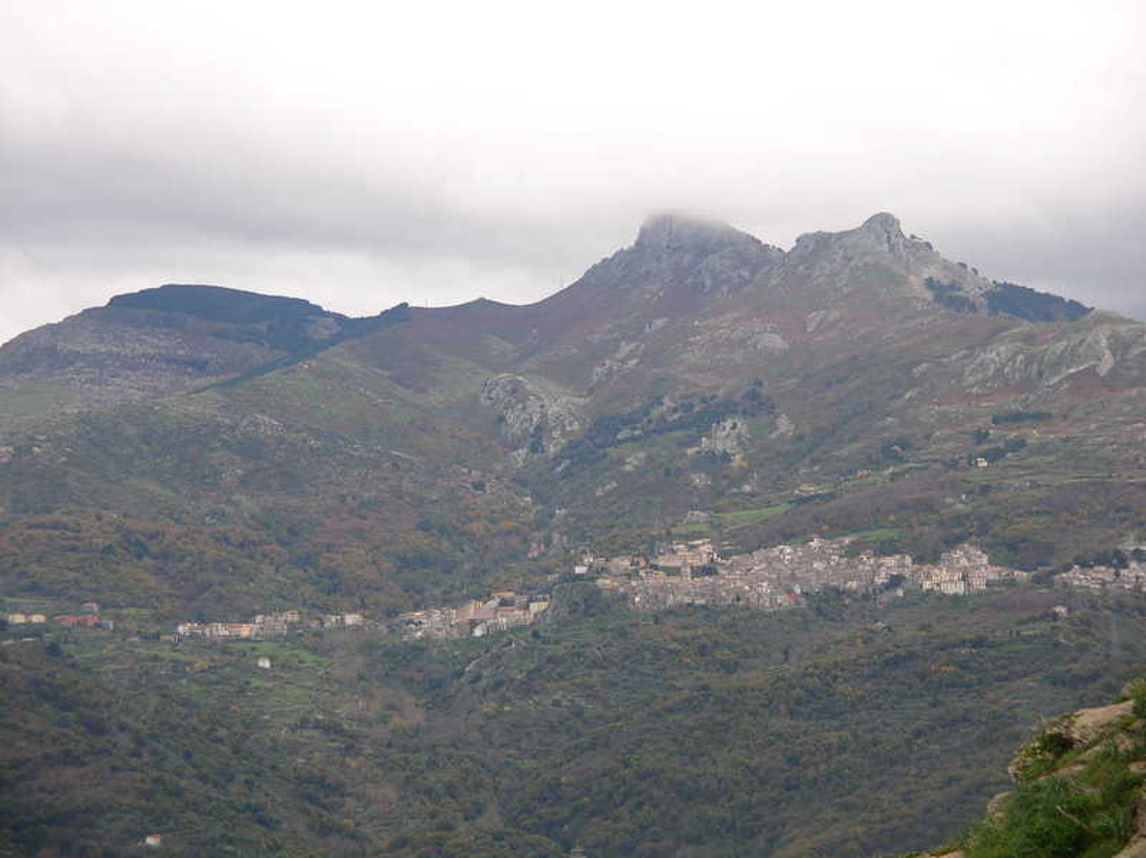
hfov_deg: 14.0
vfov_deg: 10.5
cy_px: 429
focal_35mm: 141
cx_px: 573
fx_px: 4665
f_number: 3.7
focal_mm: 23.3
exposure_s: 1/68.7
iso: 50
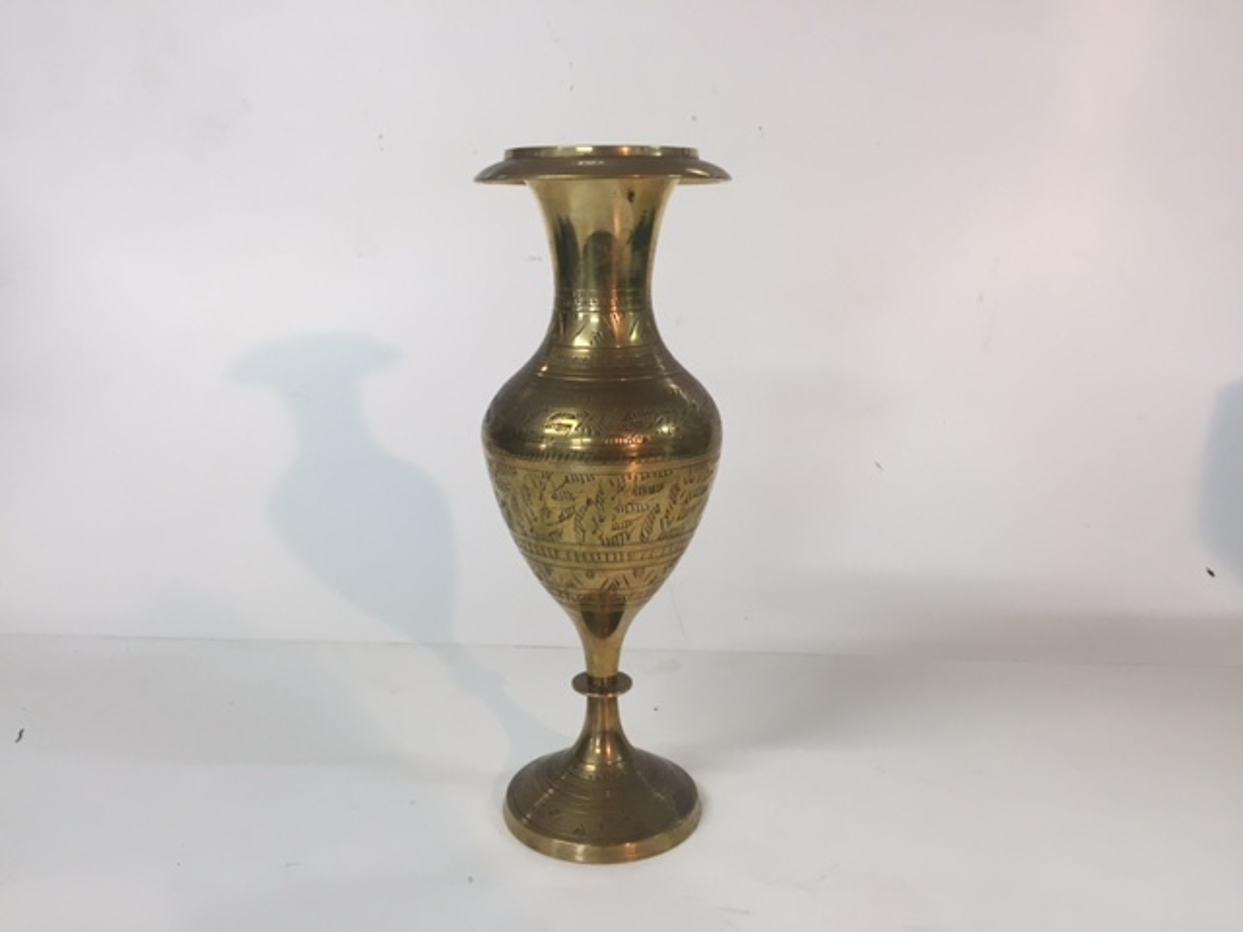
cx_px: 622
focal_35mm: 29
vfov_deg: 48.2
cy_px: 466
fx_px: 1041
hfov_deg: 61.7
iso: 32
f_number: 2.2
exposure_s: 1/33
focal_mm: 4.15
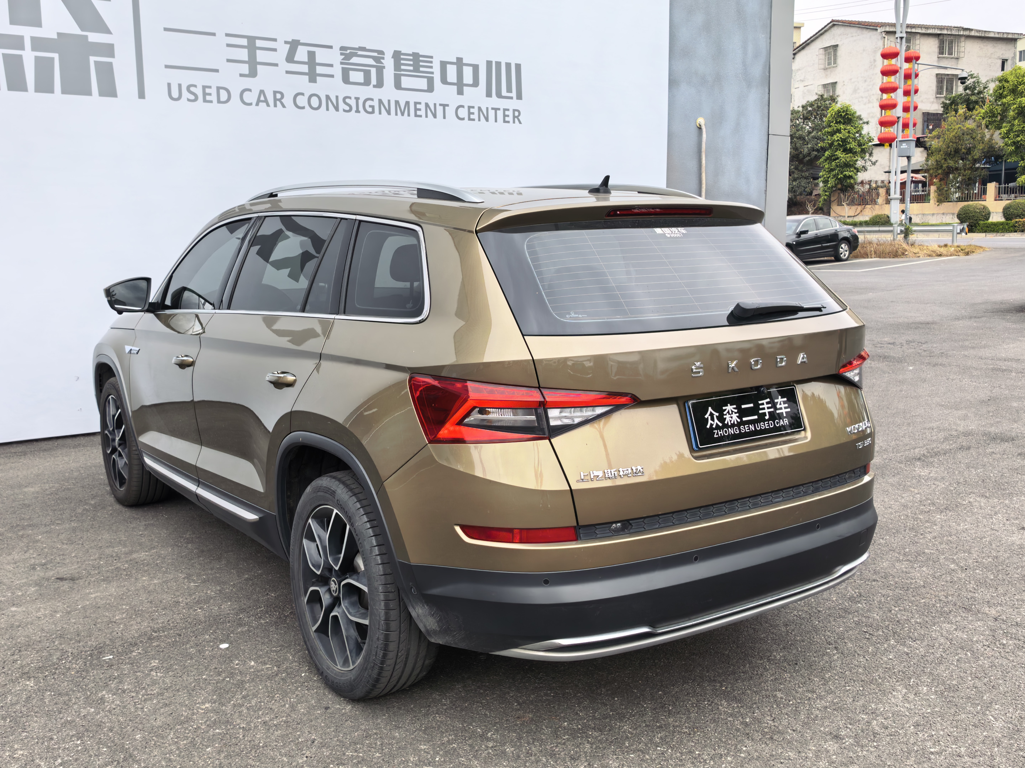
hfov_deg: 55.4
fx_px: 977
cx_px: 512
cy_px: 384
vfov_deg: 42.9
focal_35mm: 33
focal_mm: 5.75
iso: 50
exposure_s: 1/1934
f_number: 2
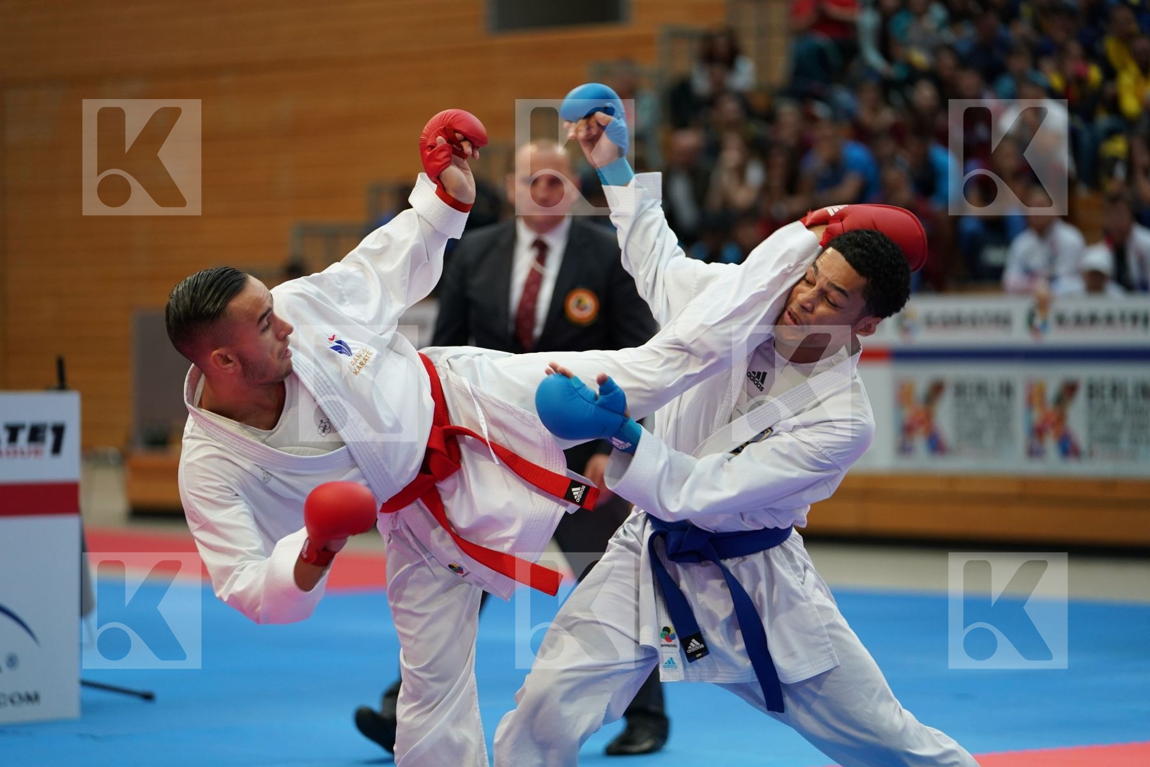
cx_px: 575
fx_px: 4472
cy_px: 384
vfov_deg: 9.8
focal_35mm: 140
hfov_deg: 14.7
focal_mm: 140
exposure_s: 1/1000
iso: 1600
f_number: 2.8
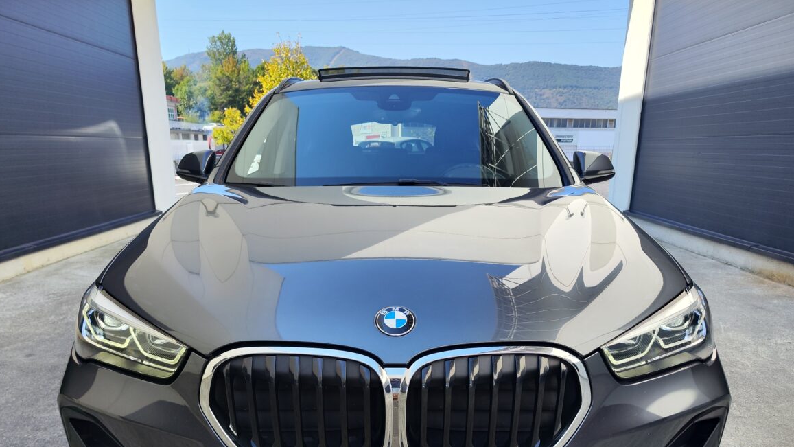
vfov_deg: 43.6
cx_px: 395
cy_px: 308
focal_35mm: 26
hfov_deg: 71.9
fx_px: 547
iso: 50
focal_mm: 7.01
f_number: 1.69
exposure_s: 1/476
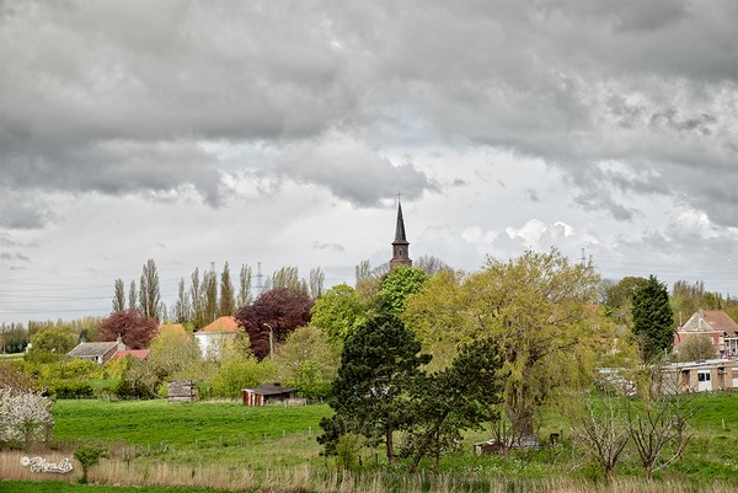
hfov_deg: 28.8
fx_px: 1436
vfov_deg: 19.5
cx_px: 369
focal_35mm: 70
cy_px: 246
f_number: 8
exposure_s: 1/250
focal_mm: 70
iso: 100
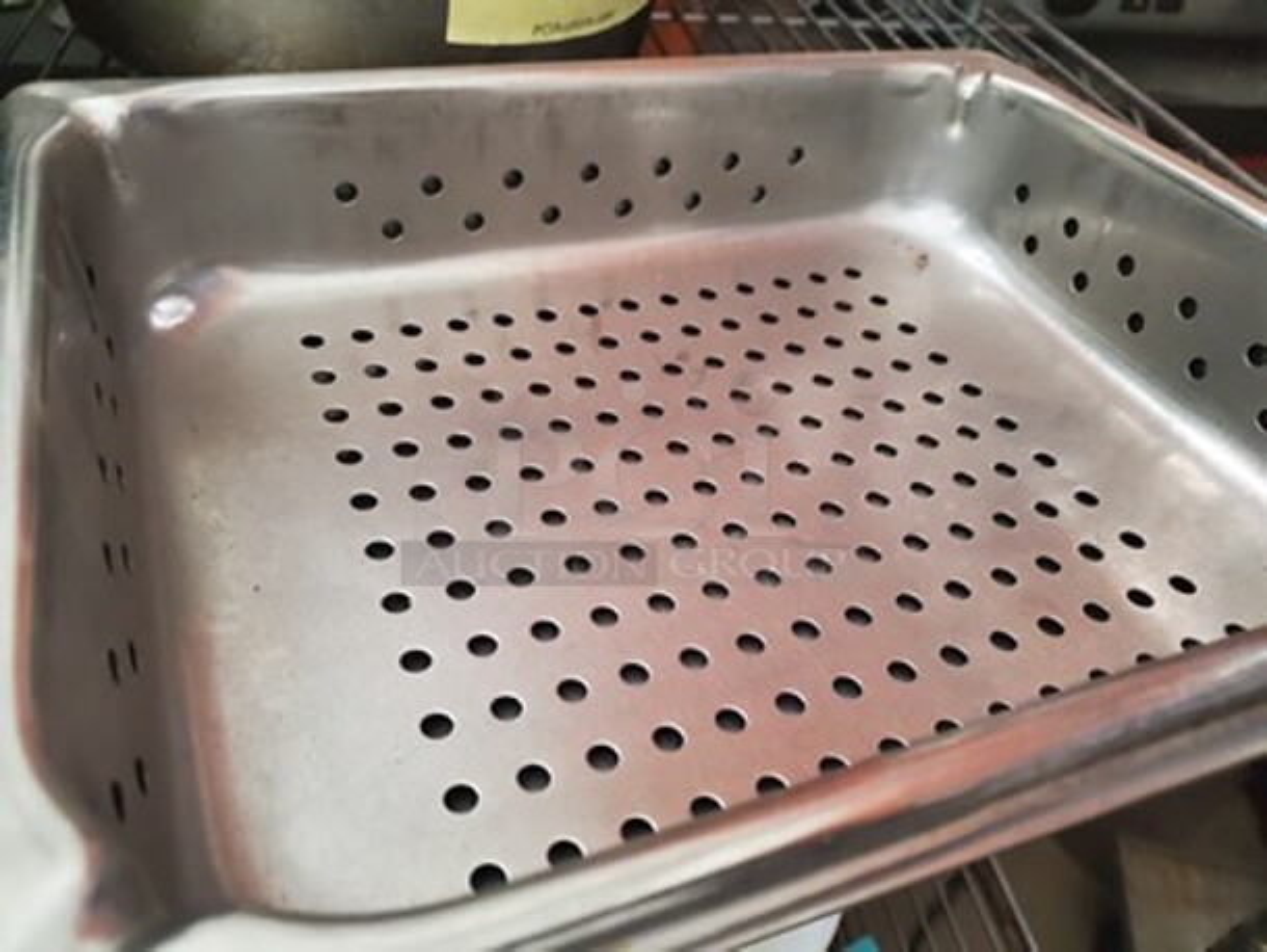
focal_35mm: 26
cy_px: 476
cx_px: 634
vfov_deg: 53.1
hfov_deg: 67.3
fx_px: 952
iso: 640
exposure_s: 1/40
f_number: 1.5
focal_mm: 4.3
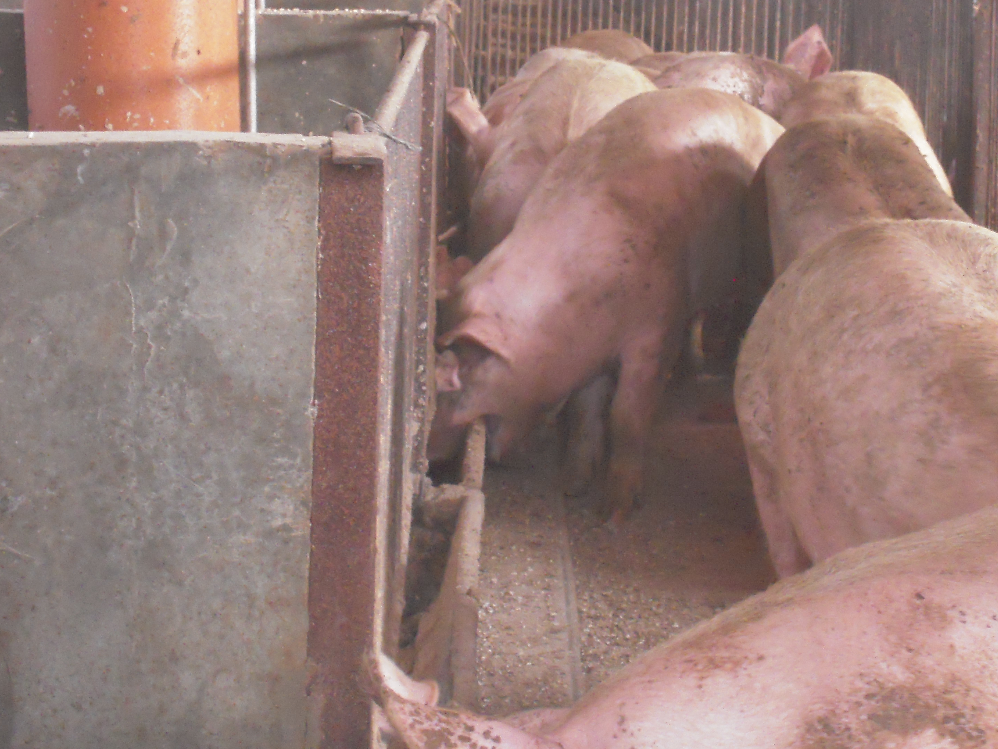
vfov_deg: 10.4
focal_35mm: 142
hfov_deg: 13.9
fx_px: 4094
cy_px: 372
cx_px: 579
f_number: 5.8
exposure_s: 1/30
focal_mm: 20
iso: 1250
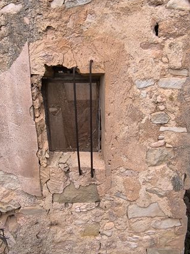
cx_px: 86
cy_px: 119
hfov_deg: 48.1
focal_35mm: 29
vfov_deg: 61.6
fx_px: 212
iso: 50
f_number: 2.2
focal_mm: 1.65
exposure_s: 1/277
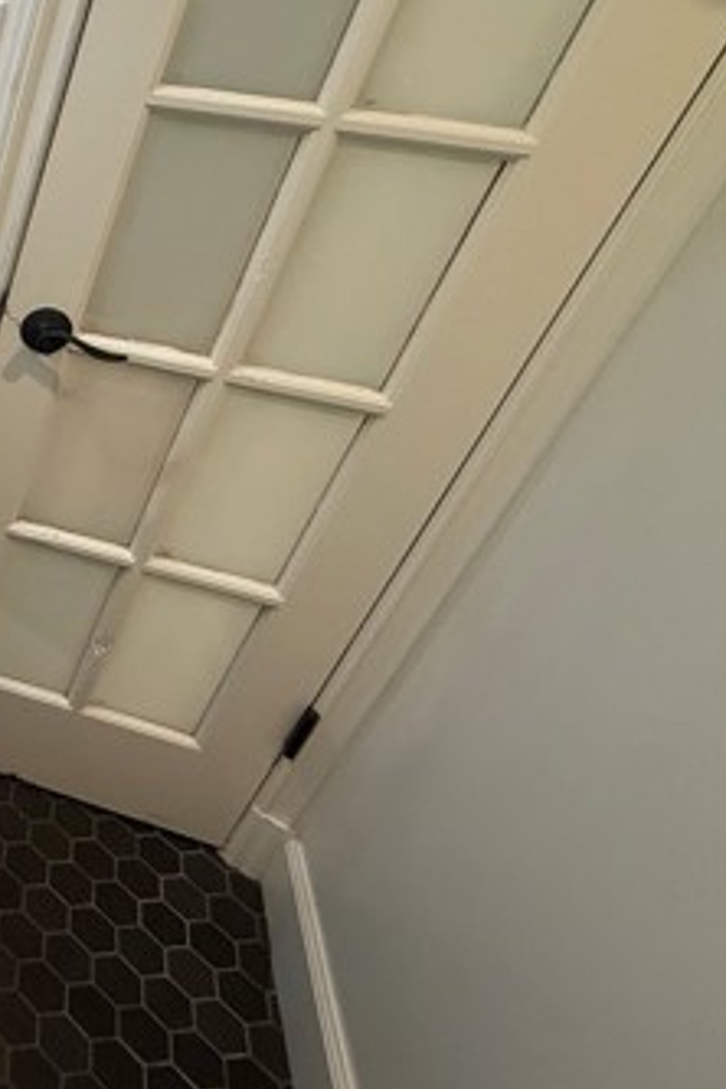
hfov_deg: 30.8
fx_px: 847
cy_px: 356
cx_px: -304
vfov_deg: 63.7
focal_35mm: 28
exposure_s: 1/60
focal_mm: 2.22
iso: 200
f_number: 2.2
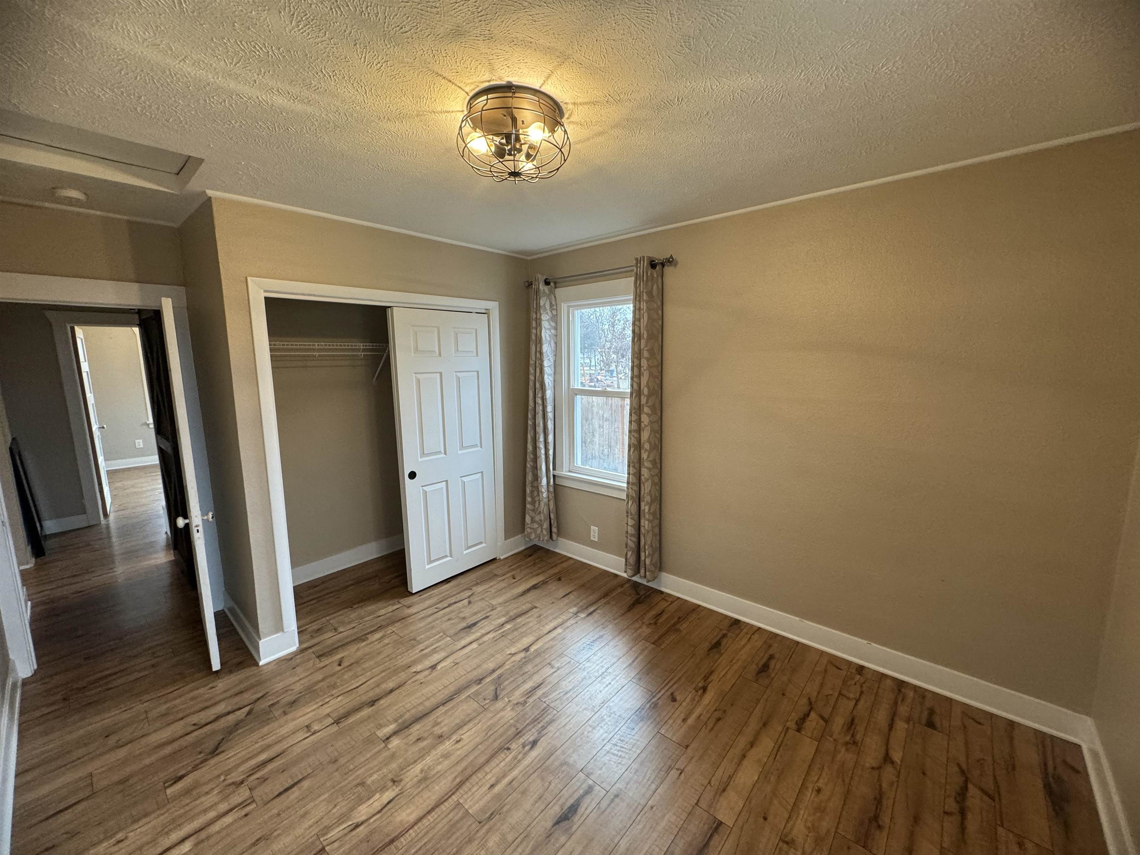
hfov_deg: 102.1
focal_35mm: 14
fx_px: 461
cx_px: 570
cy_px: 428
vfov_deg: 85.7
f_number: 2.2
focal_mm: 2.22
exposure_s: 1/60
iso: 200
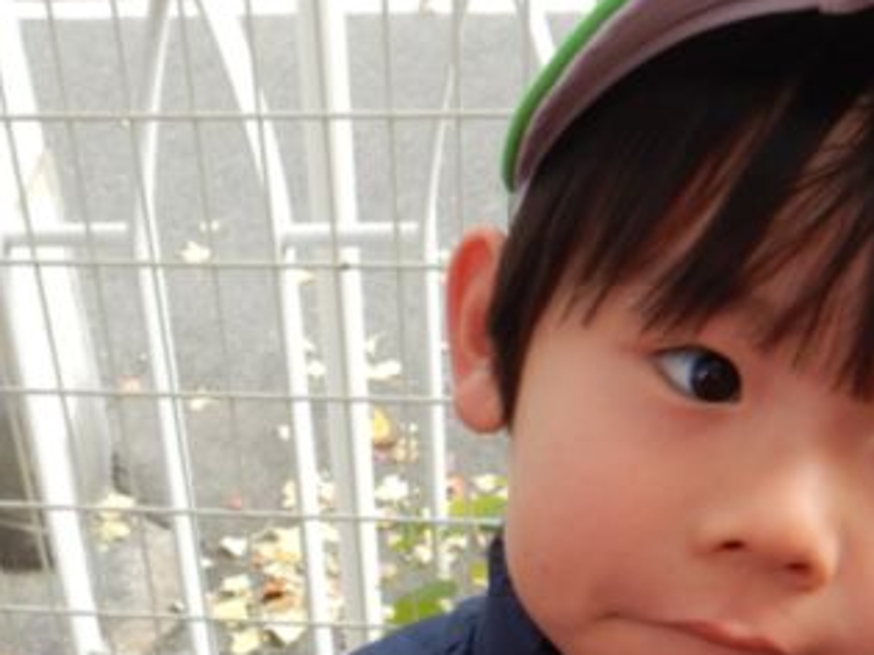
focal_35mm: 64
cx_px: 341
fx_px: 1615
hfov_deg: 30.2
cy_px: 672
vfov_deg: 22.0
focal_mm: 4.3
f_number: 2.8
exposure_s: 1/250
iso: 125
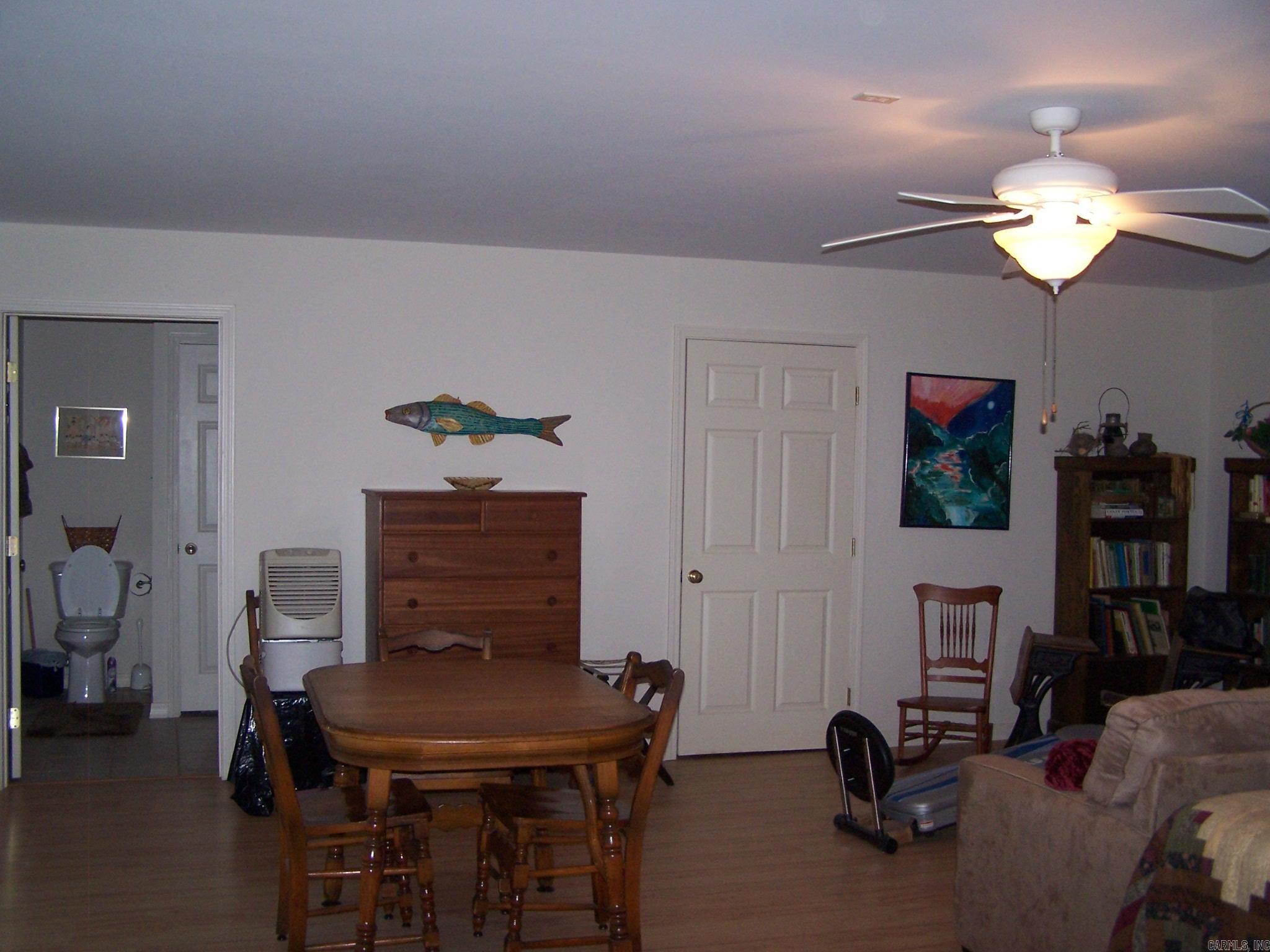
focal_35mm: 38
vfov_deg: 37.7
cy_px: 476
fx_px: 1394
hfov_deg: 49.0
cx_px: 635
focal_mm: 6.3
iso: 140
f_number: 2.8
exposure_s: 1/60
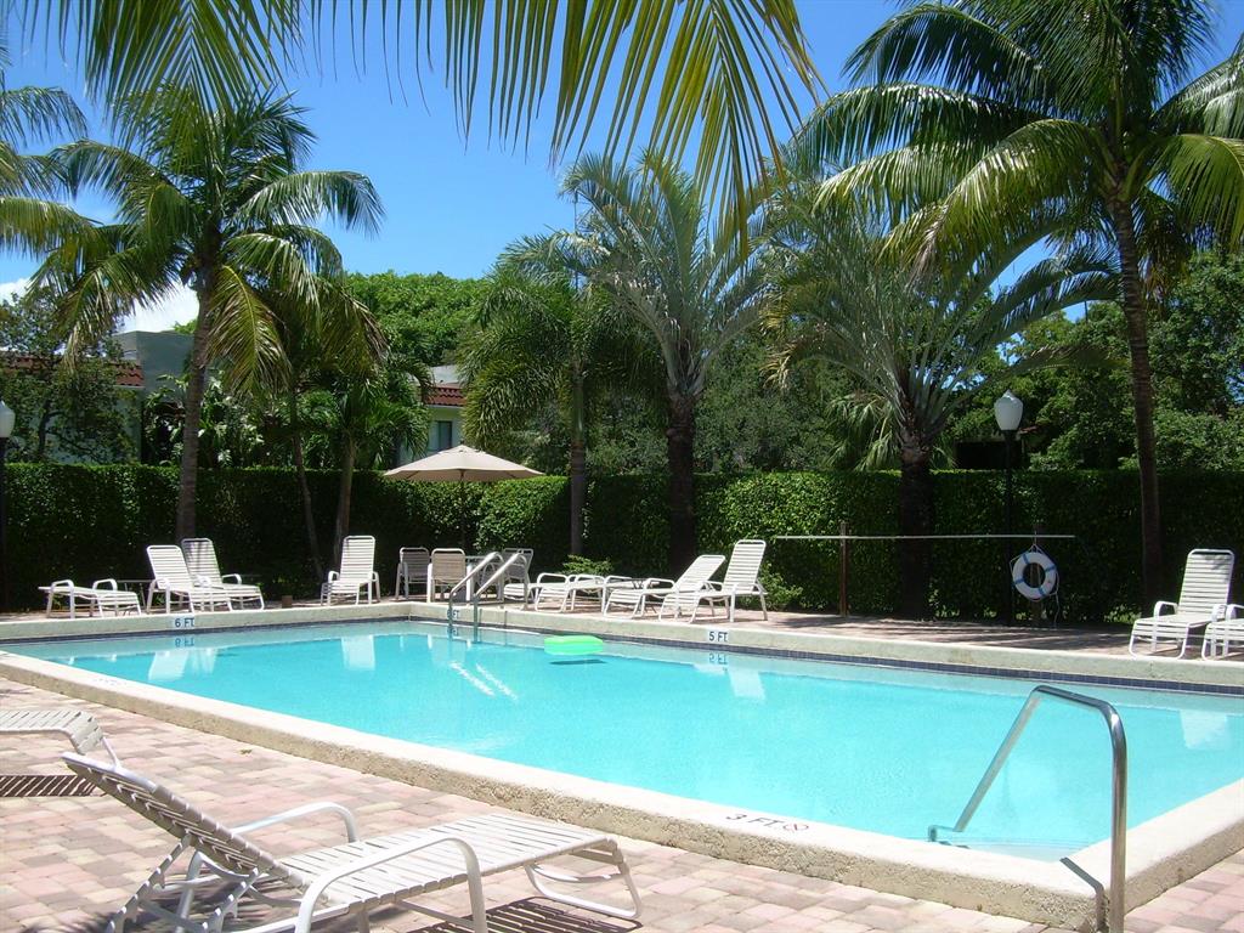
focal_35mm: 38
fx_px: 1366
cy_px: 466
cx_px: 622
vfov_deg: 37.7
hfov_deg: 49.0
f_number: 4.6
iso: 50
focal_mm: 6.3
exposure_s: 1/386
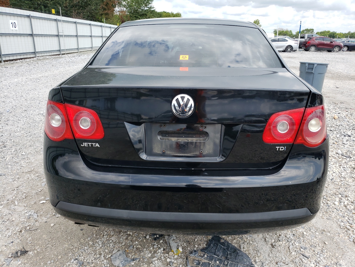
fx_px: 267
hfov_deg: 67.3
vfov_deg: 53.1
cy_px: 134
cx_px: 178
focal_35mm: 26
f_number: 1.5
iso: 50
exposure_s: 1/1429
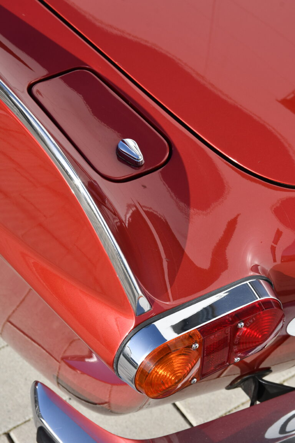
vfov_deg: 27.0
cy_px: 222
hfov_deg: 18.2
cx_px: 148
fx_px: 922
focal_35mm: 75
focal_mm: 50
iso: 250
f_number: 10
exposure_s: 1/400
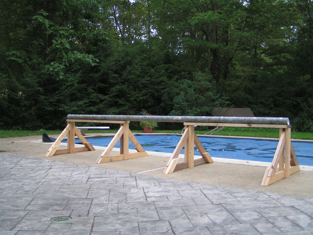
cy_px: 118
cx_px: 157
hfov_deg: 47.9
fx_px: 353
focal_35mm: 39
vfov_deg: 36.8
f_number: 2.8
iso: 50
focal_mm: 5.8
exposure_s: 1/80
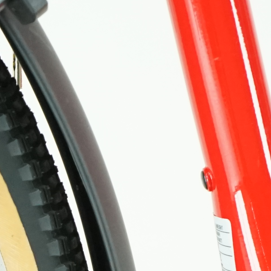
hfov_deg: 8.5
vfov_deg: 8.2
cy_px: 553
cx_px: -34
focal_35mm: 203
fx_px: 1798
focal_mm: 38
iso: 2500
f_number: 5
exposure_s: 1/200
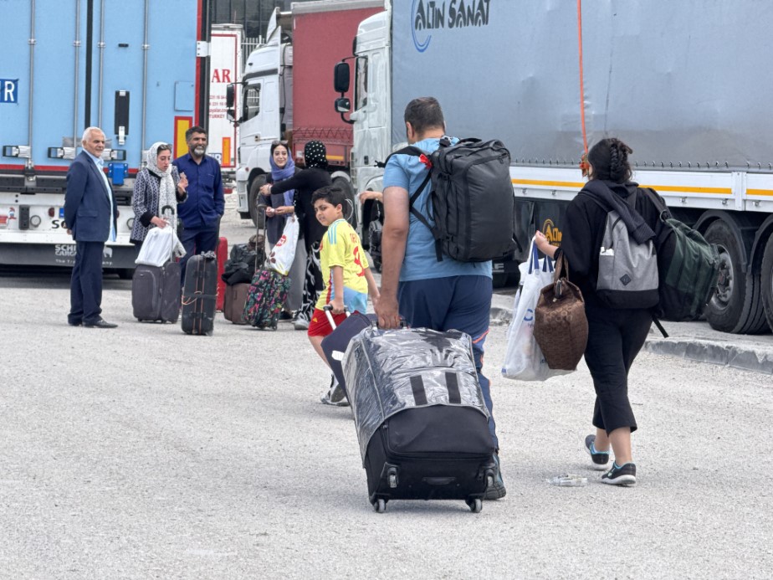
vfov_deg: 12.3
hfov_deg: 16.4
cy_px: 290
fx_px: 2680
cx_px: 386
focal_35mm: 120
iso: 50
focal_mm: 15.66
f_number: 2.8
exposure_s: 1/391
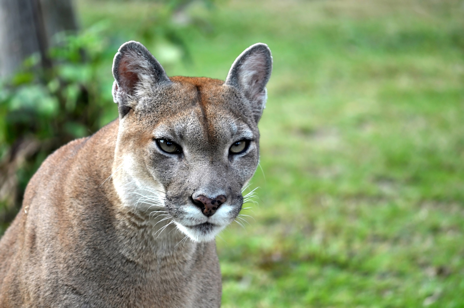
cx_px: 232
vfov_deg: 4.6
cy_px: 154
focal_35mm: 300
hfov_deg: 6.9
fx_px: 3862
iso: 200
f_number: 5.6
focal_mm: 200
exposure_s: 1/50
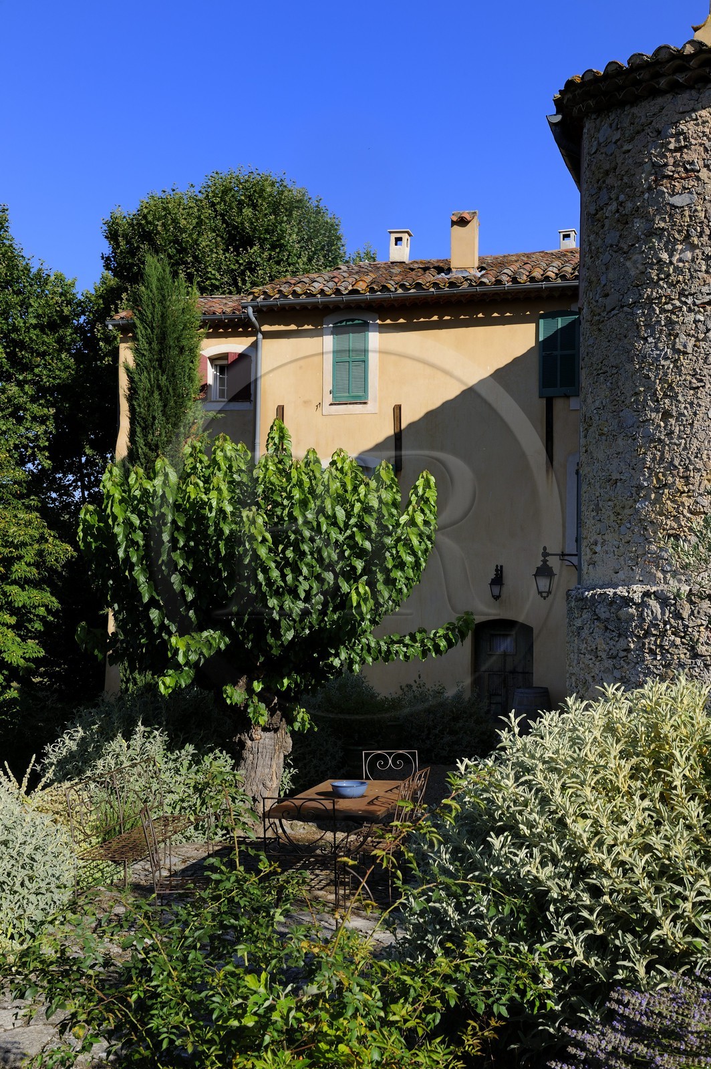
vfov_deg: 43.6
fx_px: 1335
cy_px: 534
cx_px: 356
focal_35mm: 45
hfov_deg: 29.8
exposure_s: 1/160
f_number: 10
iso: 200
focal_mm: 45
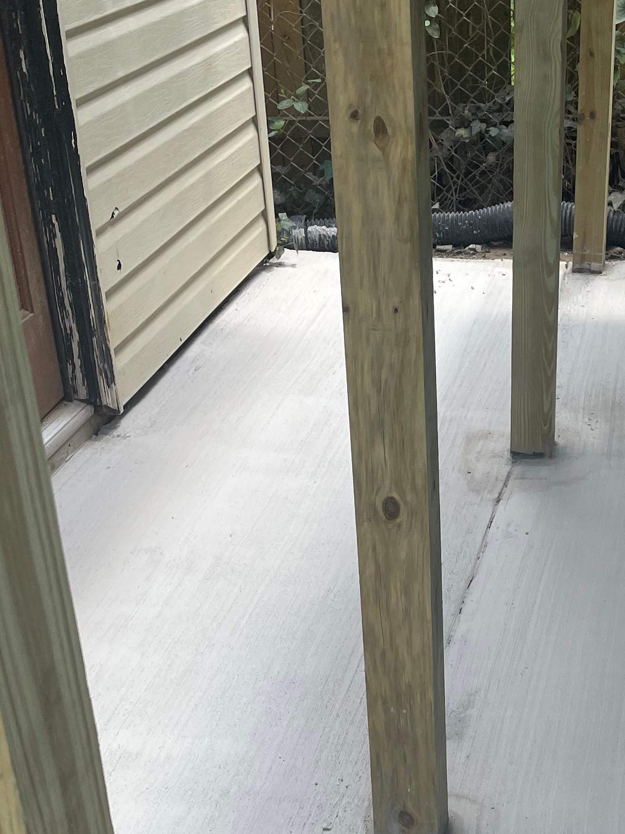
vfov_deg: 31.1
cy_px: 700
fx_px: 1445
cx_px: 530
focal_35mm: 60
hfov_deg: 23.9
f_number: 1.6
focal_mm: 4.2
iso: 32
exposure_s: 1/744
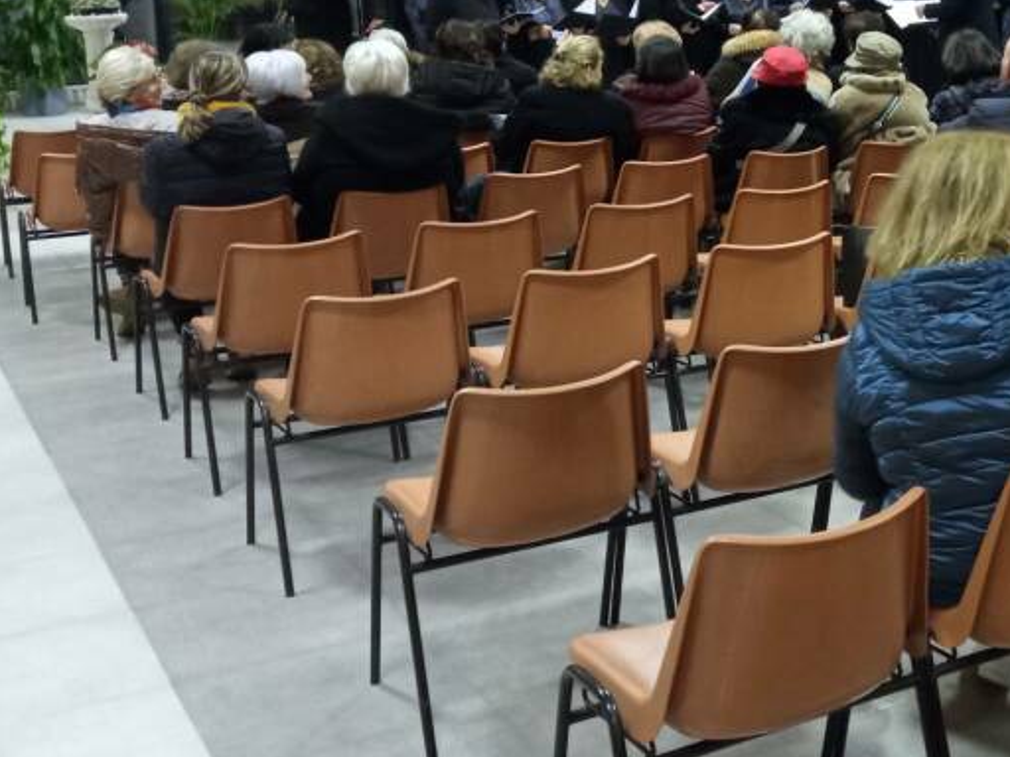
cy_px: 173
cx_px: 941
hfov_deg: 33.4
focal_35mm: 54
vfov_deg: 26.6
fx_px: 1576
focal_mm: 3.79
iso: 1127
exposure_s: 1/20
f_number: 2.2
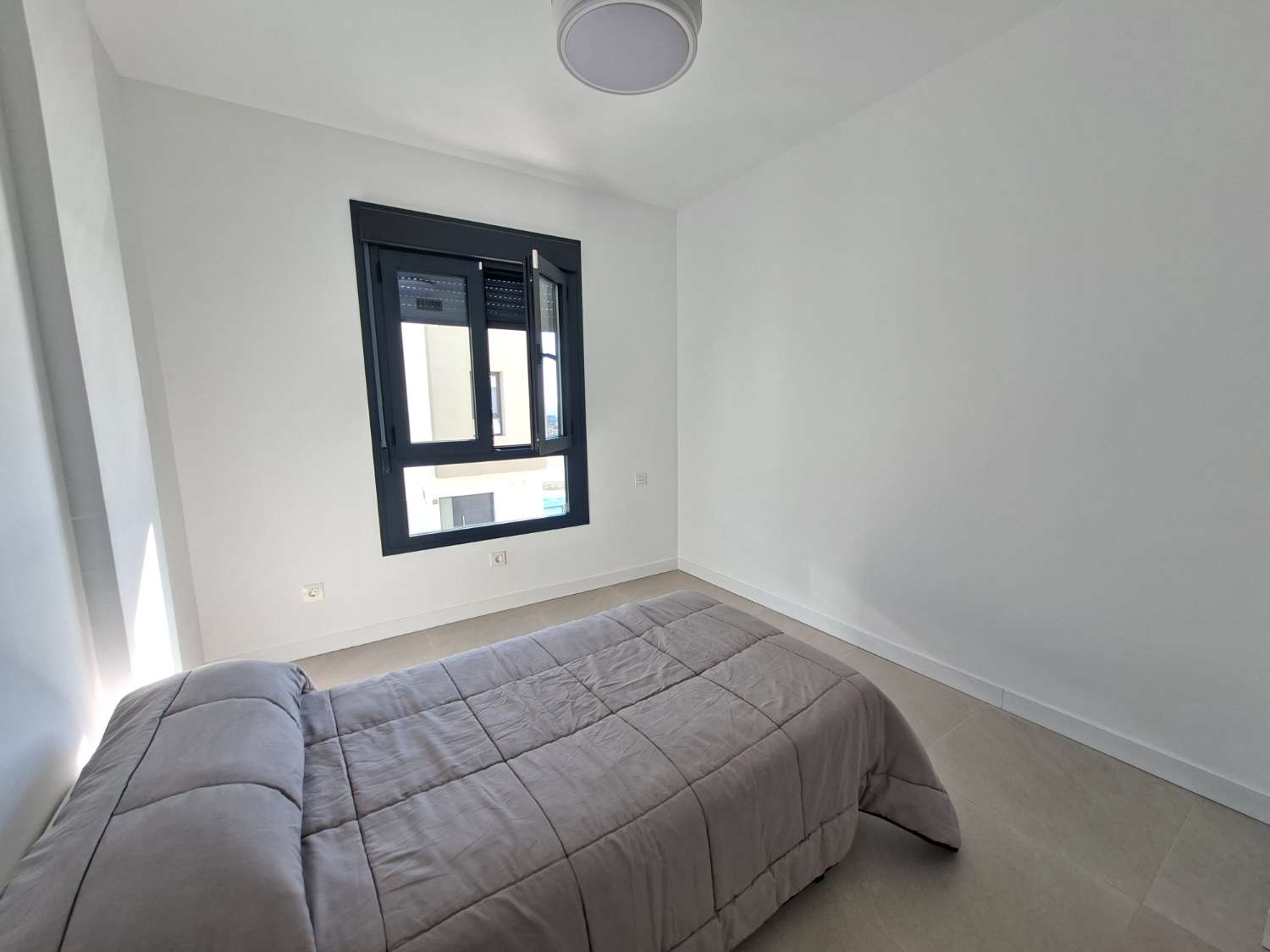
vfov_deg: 89.9
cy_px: 476
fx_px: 477
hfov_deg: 106.2
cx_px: 635
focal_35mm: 13
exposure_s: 1/60
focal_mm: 1.74
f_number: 2.2
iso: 40
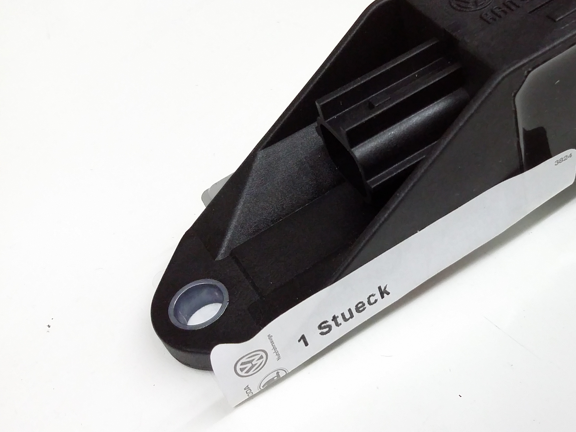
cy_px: 194
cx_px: 414
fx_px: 782
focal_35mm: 47
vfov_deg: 30.9
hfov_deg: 39.6
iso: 200
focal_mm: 3.4
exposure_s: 1/15
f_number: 2.4
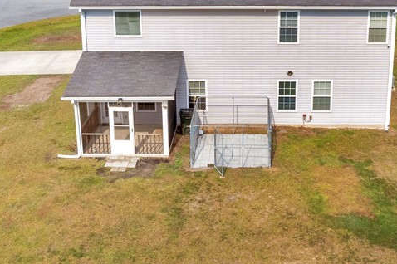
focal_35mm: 50
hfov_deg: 39.5
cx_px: 234
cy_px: 113
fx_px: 551
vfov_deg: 26.9
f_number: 2.8
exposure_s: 1/1250
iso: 110
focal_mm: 8.38
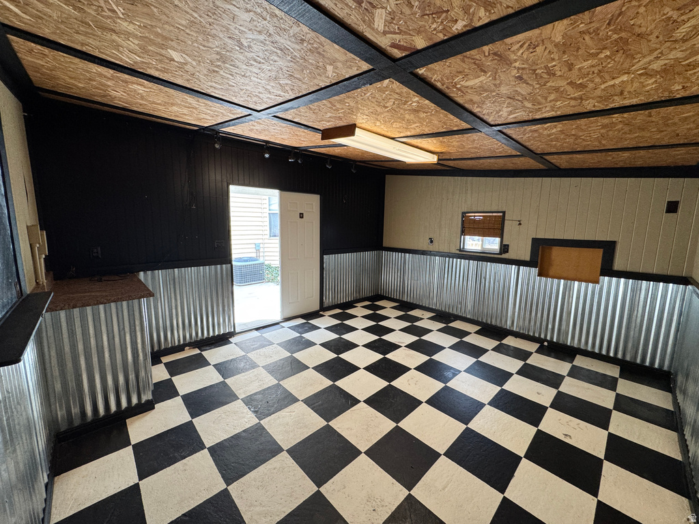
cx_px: 350
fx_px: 283
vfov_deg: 85.7
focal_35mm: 14
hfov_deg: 102.1
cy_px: 262
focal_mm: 2.22
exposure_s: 1/127
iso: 160
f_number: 2.2
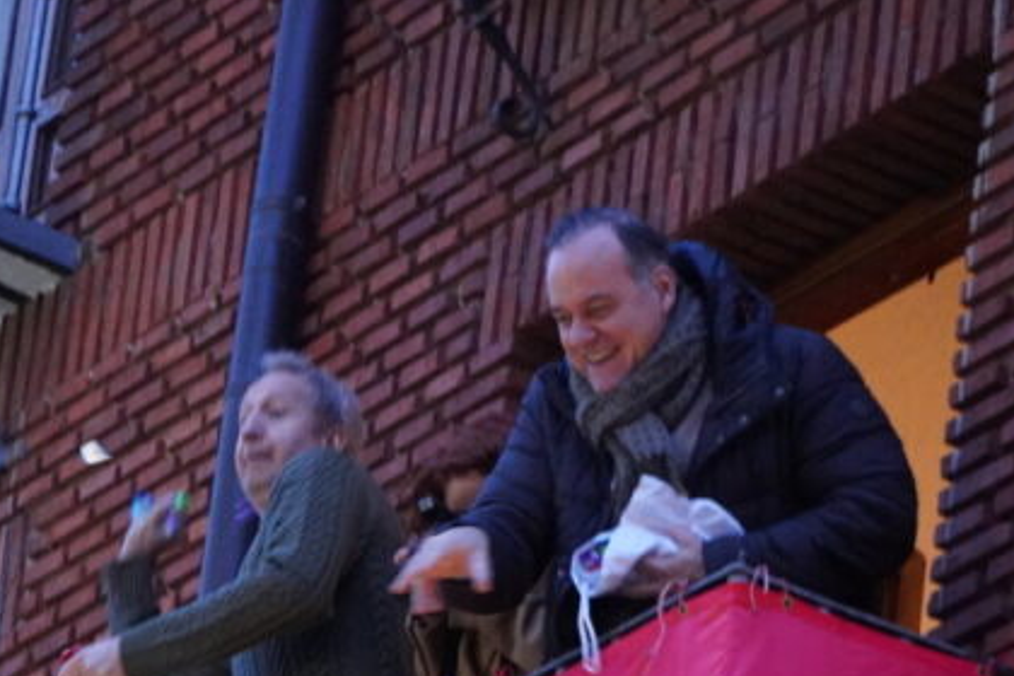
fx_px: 9968
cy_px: 497
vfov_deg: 3.9
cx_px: 244
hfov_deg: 5.8
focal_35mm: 354
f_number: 5.6
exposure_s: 1/50
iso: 6400
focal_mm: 129
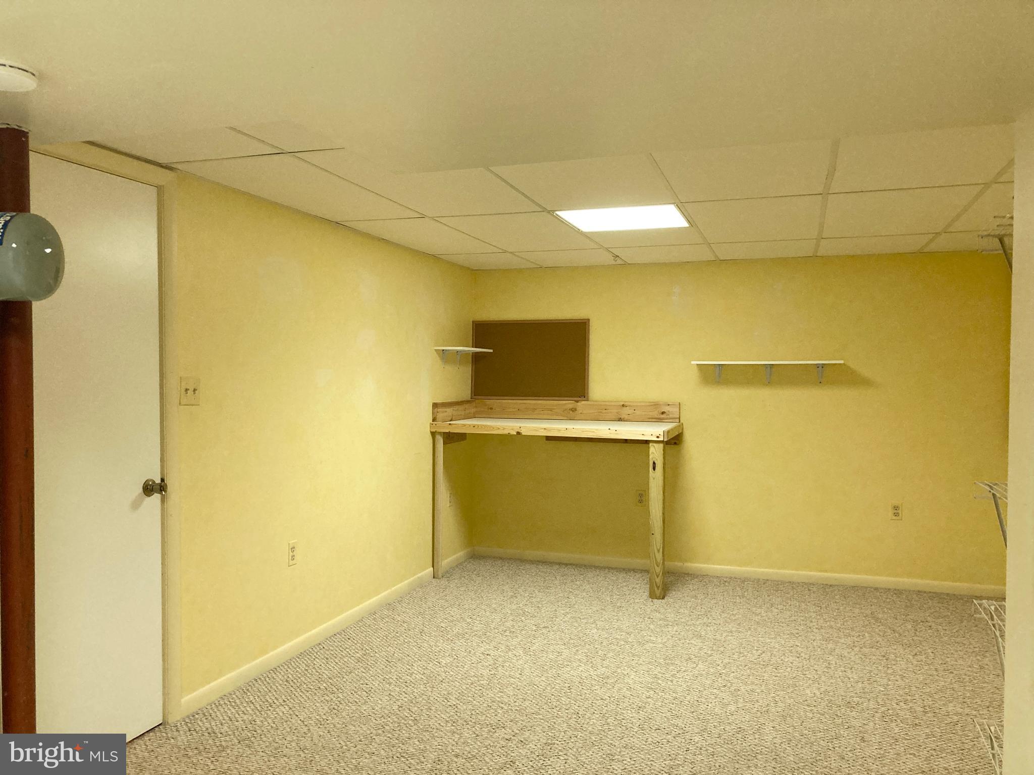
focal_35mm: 28
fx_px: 836
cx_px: 517
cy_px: 388
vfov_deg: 49.7
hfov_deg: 63.4
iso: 250
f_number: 1.8
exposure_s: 1/60
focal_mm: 3.99
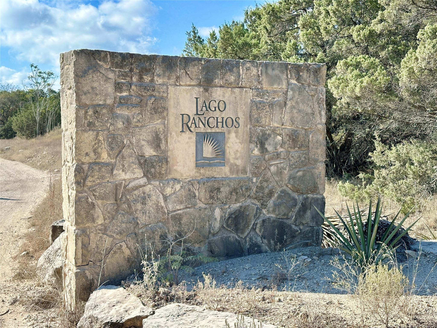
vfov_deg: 30.3
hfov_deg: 39.7
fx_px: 606
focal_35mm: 48
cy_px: 164
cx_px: 218
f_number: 1.78
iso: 64
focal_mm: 6.86
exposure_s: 1/2160
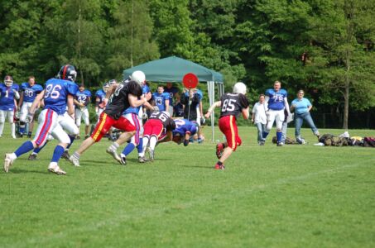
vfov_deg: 7.6
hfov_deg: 11.4
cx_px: 188
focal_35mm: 180
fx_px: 1871
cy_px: 124
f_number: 4.5
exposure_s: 1/1250
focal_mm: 120
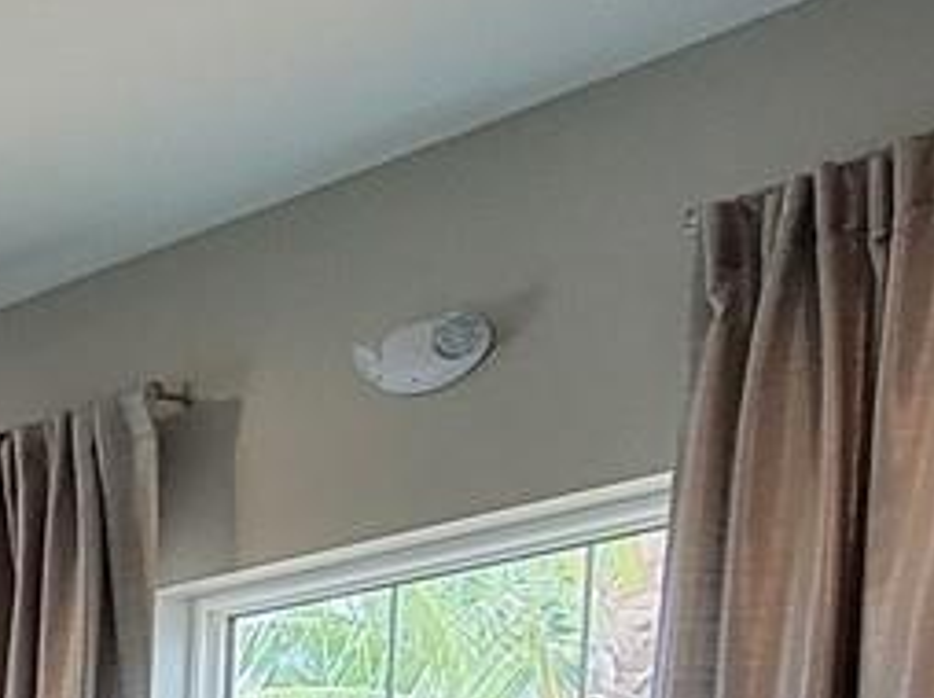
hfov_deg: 18.9
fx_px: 2210
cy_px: 1341
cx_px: -706
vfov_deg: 15.0
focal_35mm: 82
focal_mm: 2.2
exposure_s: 1/60
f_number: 2.2
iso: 250
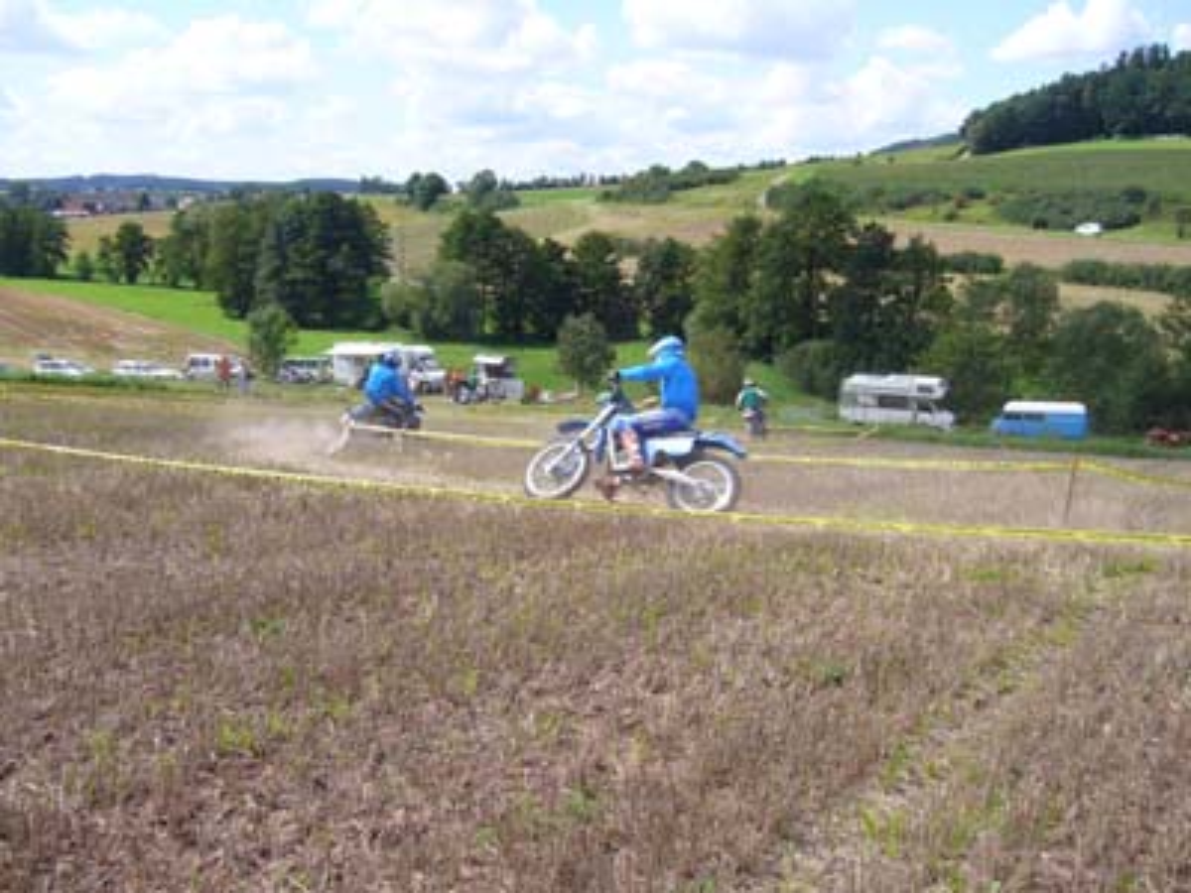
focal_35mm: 35
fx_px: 1204
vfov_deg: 40.7
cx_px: 596
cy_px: 446
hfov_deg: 52.6
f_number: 5.6
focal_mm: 5.8
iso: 80
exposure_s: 1/200
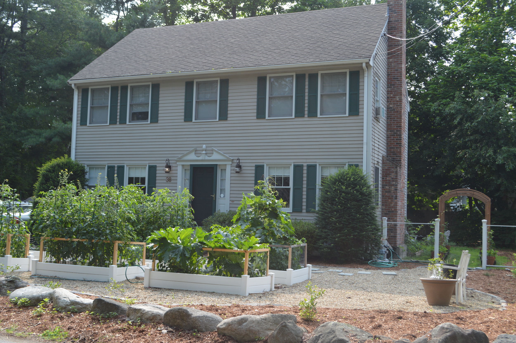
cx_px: 258
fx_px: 558
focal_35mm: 39
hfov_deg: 49.6
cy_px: 172
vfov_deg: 34.1
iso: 140
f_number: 5.6
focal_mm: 26
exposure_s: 1/125
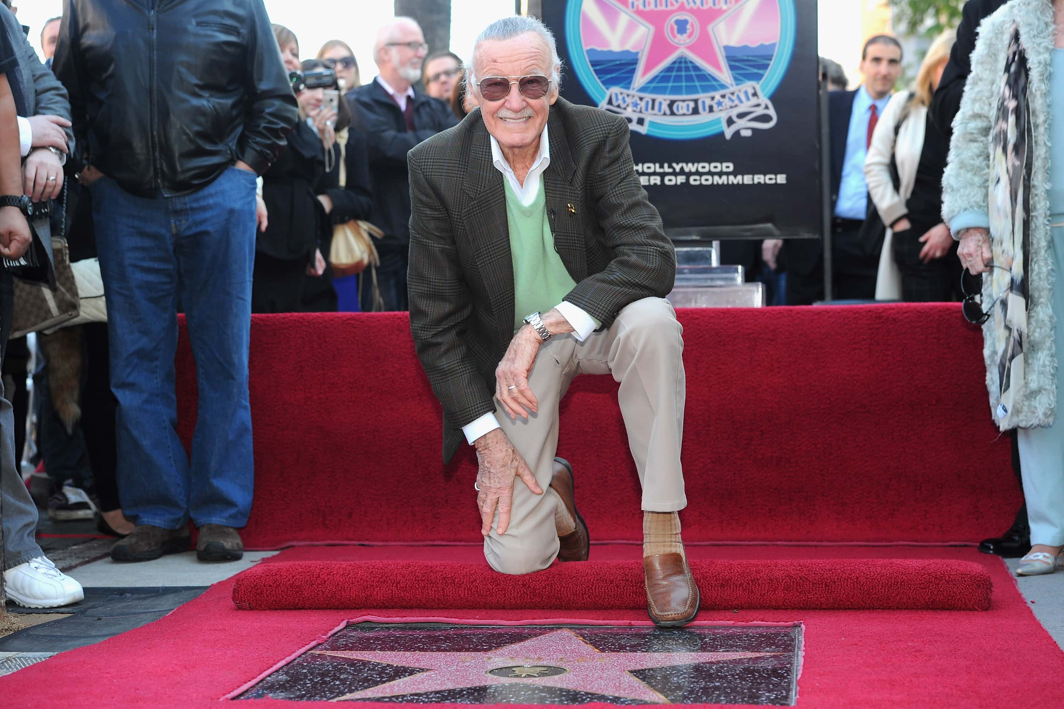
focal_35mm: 70
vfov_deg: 19.4
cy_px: 354
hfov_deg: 28.9
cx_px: 532
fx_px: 2068
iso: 640
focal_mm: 70
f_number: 4.5
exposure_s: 1/200
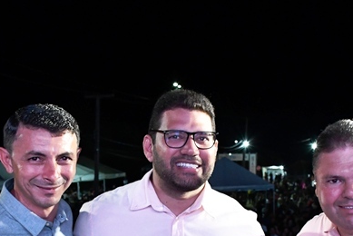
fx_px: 697
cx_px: 175
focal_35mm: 71
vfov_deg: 18.7
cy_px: 237
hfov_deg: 28.4
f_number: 5.6
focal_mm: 18
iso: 3200
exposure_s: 1/125
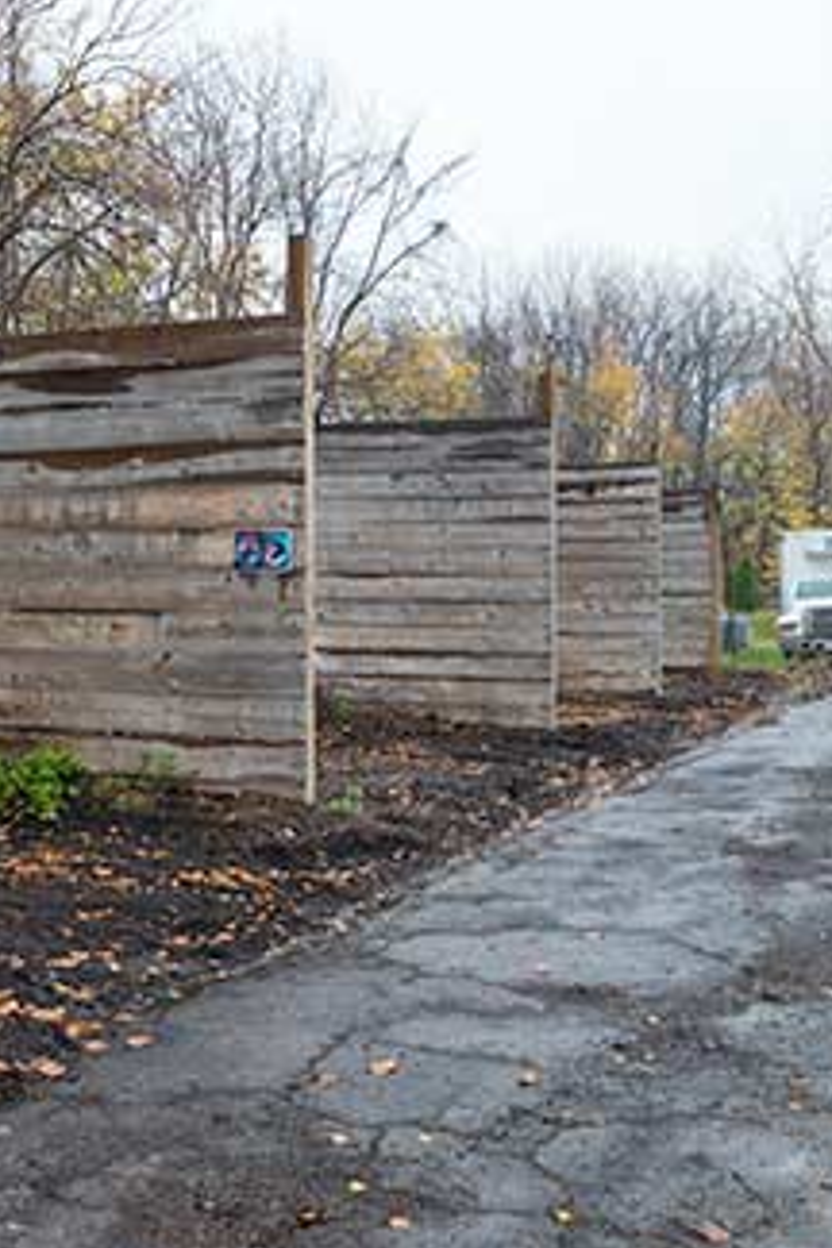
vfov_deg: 45.4
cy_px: 557
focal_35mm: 43
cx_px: 119
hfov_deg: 30.1
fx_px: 1491
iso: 320
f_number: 9.5
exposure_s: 1/180
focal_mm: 24
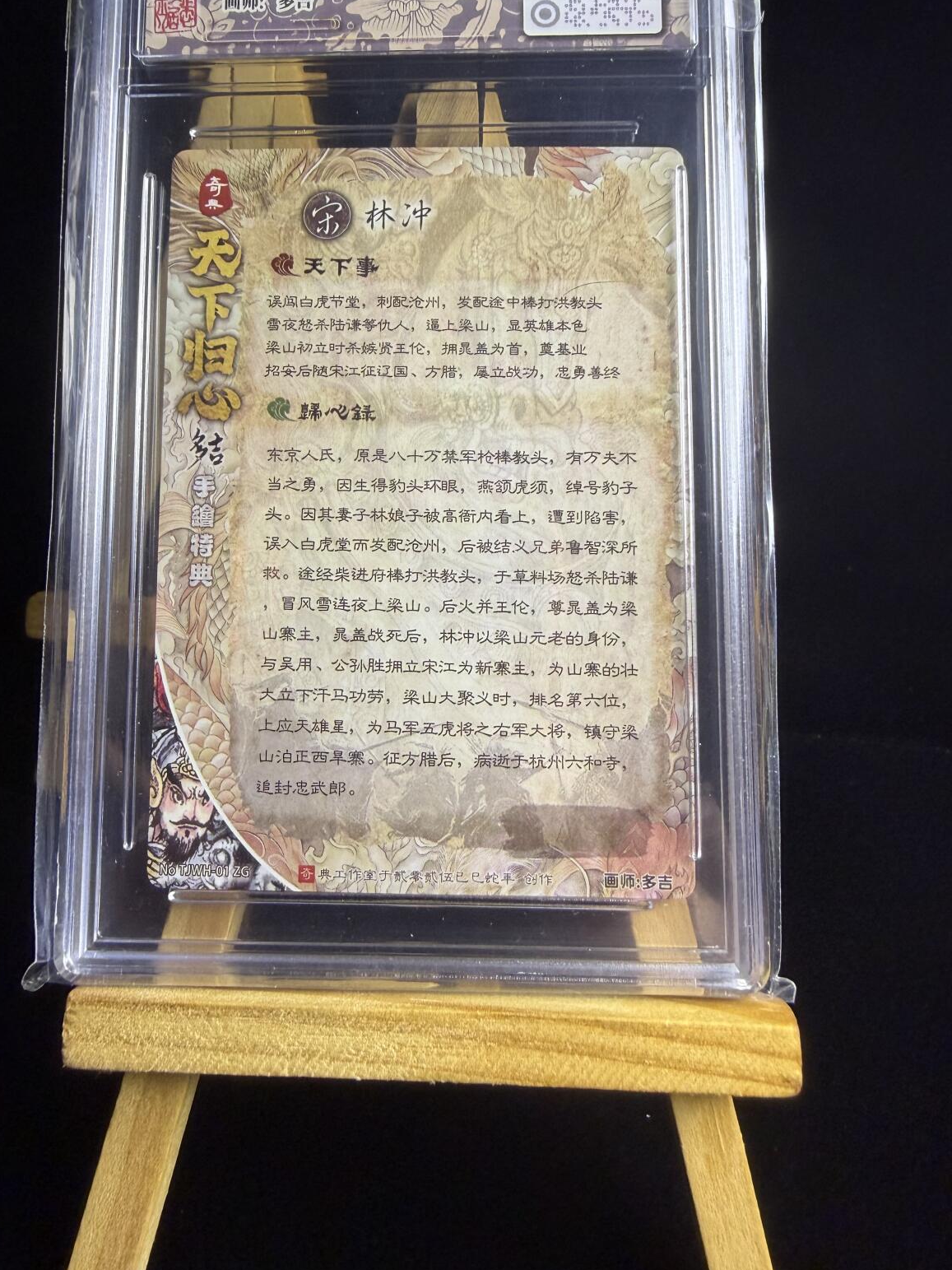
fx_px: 1027
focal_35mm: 28
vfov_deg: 63.4
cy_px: 593
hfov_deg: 49.7
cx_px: 441
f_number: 2.2
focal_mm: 2.22
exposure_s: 1/100
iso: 200
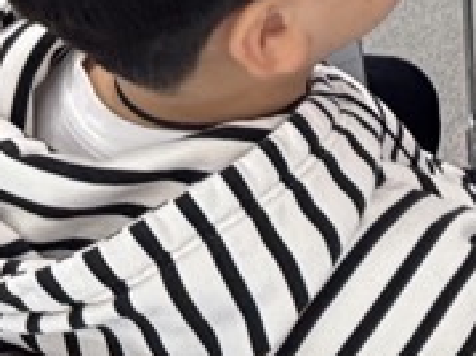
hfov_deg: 10.7
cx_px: 883
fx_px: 2364
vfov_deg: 7.6
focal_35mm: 172
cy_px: -672
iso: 250
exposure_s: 1/60
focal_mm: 6.76
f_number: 1.78
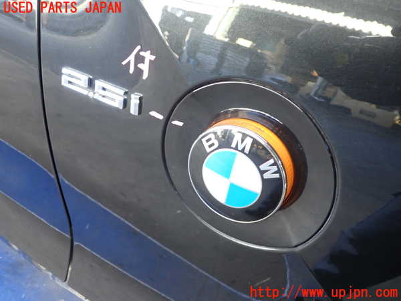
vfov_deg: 46.8
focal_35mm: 30
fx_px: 348
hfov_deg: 60.0
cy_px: 150
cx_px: 200
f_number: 2.3
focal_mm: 5.4
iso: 250
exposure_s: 1/30
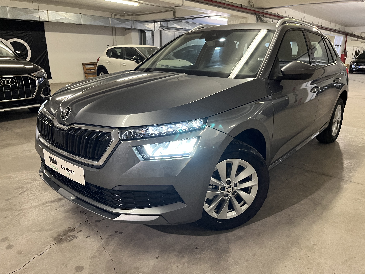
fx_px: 274
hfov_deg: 67.3
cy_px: 137
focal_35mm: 26
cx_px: 182
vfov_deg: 53.1
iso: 200
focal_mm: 5.1
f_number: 1.6
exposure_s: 1/50
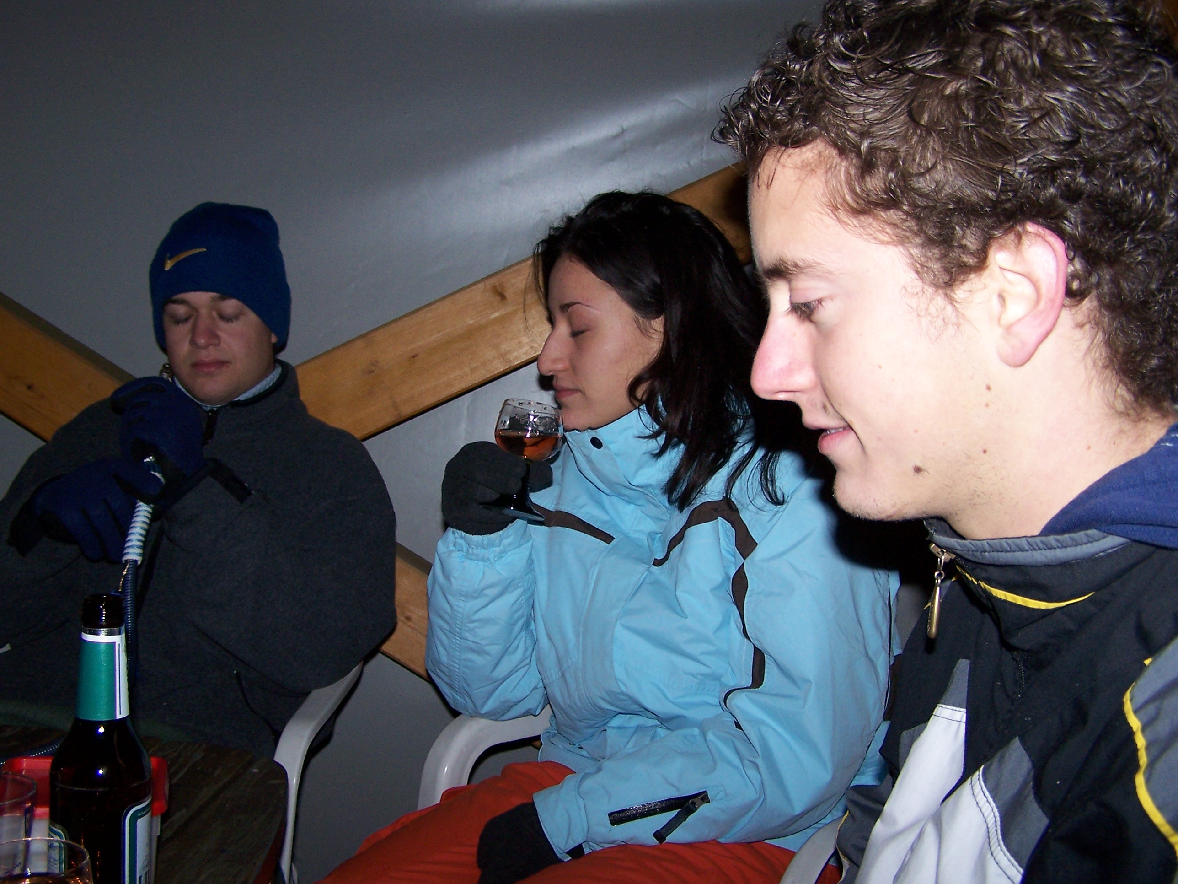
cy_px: 442
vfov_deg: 37.7
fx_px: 1293
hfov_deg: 49.0
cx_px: 589
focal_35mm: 38
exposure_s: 1/60
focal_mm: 6.3
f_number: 2.8
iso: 140
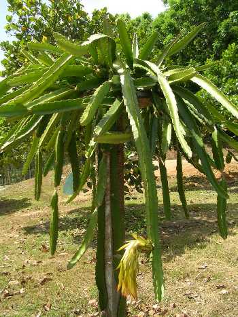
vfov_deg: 49.0
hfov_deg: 37.7
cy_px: 158
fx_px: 349
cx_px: 119
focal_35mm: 38
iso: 50
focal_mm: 5.8
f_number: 2.8
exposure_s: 1/567
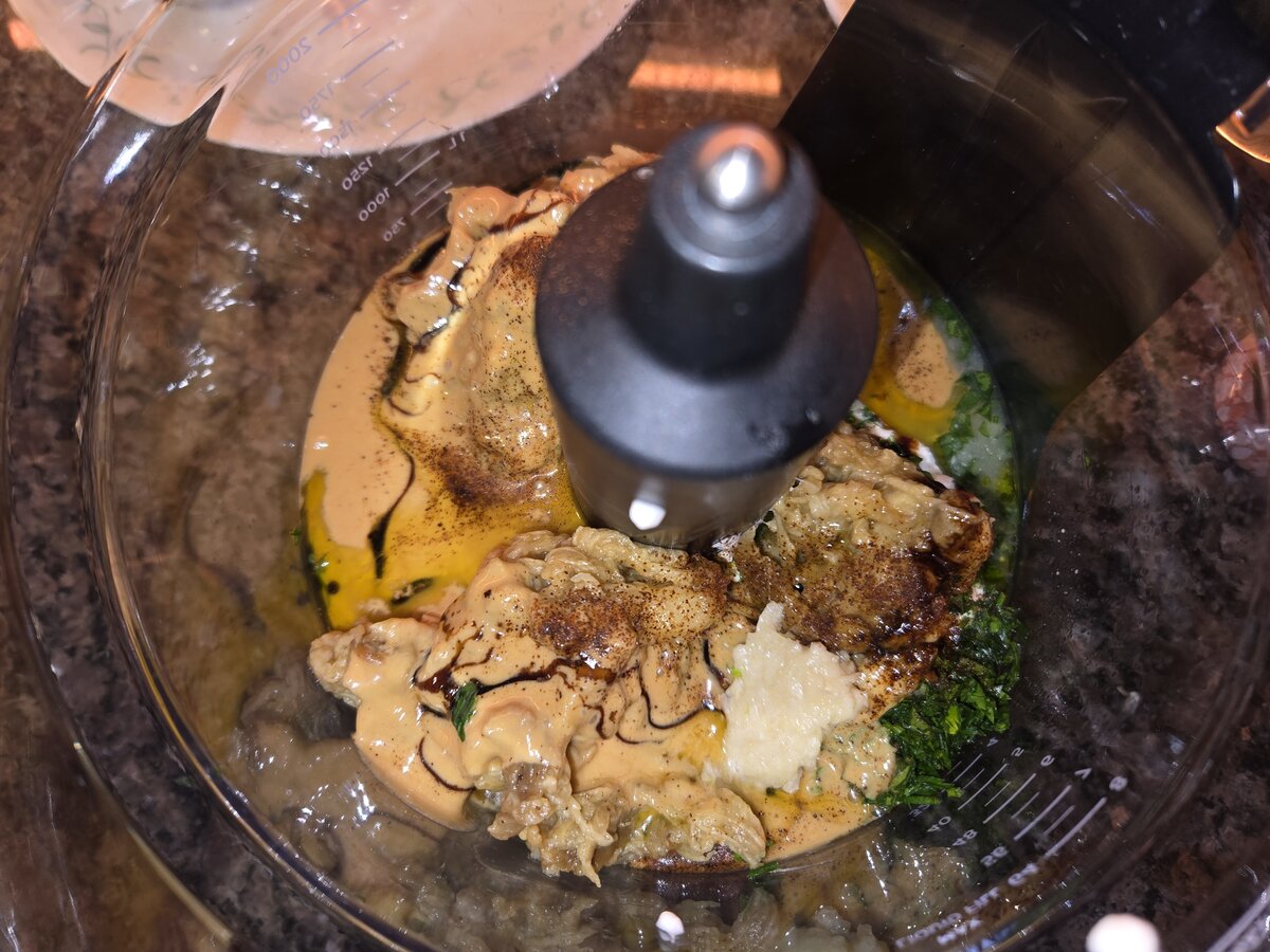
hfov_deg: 73.9
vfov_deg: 58.9
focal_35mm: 23
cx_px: 635
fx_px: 844
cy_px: 476
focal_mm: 5.4
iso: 100
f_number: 1.8
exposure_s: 1/39.8
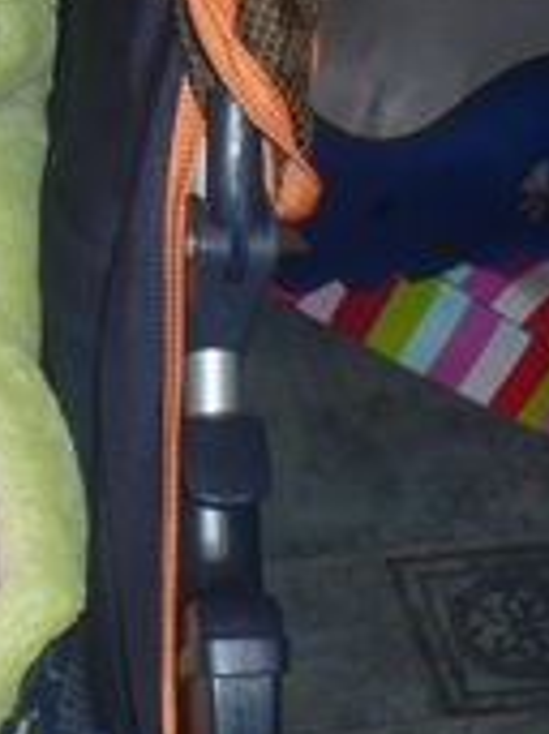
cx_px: -296
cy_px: 159
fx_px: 2752
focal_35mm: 130
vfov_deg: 15.1
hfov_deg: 10.9
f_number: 2.8
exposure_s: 1/30
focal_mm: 6.1
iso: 100
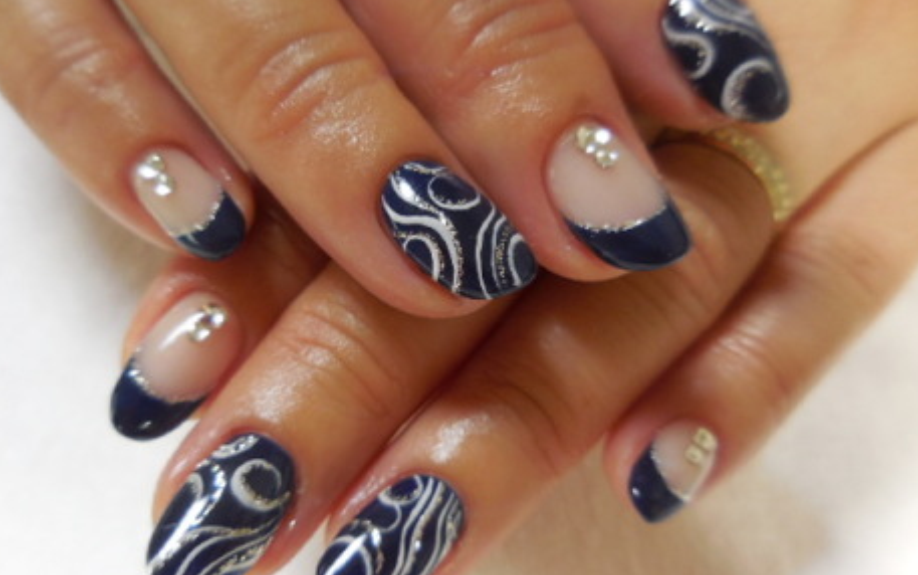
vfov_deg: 43.2
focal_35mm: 29
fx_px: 726
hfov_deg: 64.6
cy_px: 297
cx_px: 446
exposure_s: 1/30
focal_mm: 4.5
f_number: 3.3
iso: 220
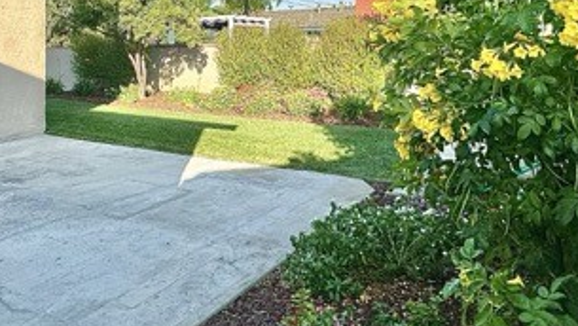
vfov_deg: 34.5
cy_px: 28
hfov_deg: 60.6
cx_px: 237
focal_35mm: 32
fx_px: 491
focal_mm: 2.22
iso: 40
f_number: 2.2
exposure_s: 1/1335
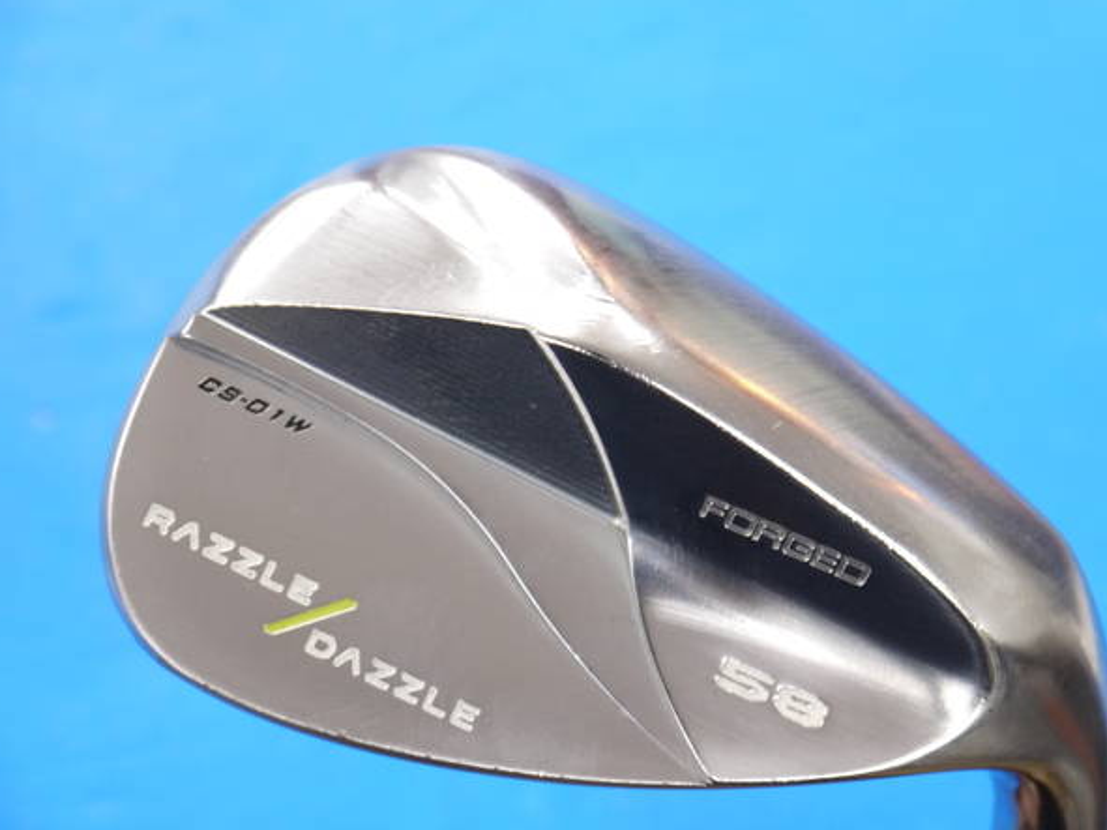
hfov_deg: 21.5
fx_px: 2910
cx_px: 569
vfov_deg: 16.2
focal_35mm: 91
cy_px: 442
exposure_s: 1/80
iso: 800
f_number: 5.6
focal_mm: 42
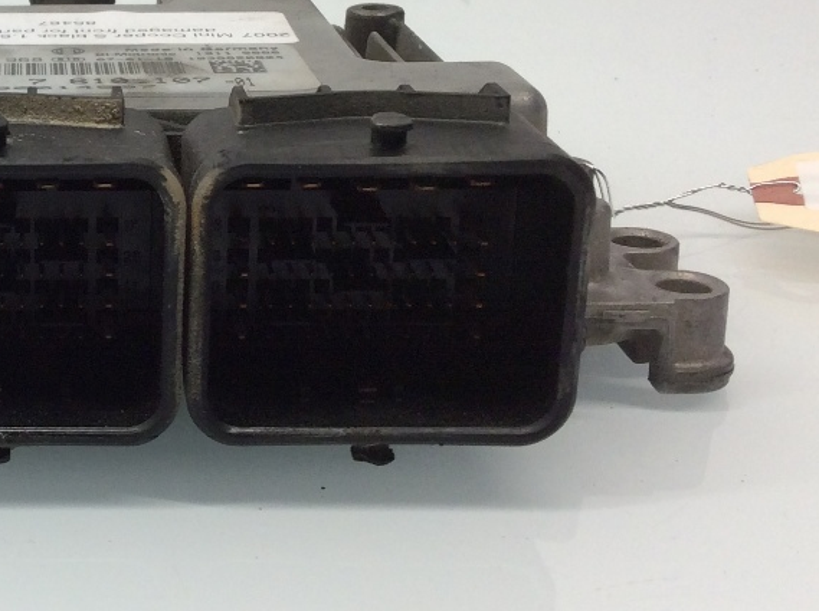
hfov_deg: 25.7
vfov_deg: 20.3
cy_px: 219
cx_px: -7
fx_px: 1701
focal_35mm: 72
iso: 50
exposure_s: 1/60
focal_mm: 3.3
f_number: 2.4
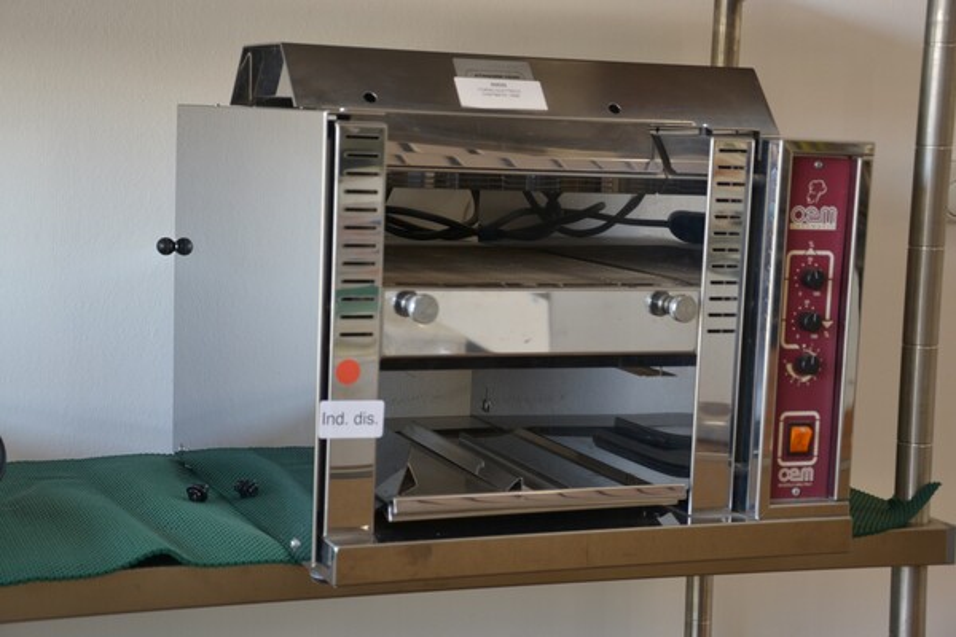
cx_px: 478
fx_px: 1673
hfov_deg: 31.9
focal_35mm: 63
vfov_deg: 21.6
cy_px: 318
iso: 400
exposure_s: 1/25
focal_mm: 42
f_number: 4.8
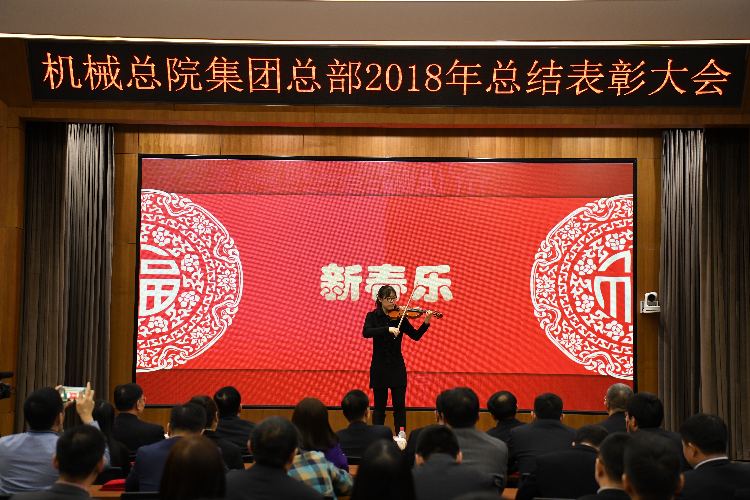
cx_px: 375
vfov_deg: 20.9
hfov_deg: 31.0
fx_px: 1354
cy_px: 250
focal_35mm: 65
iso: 2500
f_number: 3.5
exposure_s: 1/160
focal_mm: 65
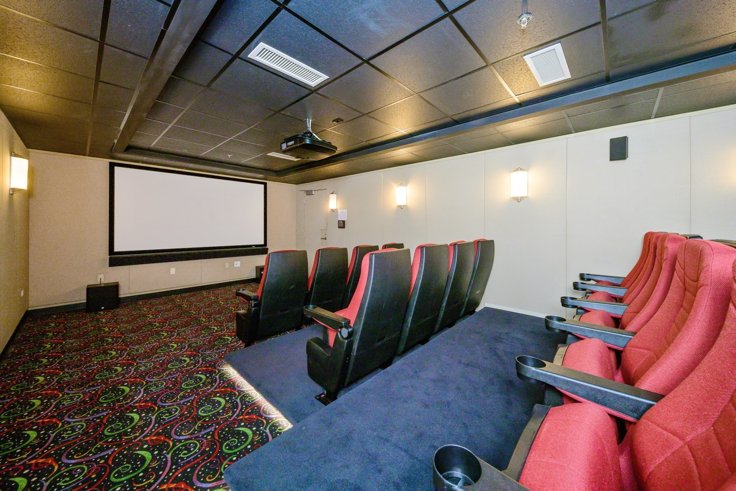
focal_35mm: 12
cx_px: 368
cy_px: 246
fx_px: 245
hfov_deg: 112.6
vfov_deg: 90.0
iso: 200
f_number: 8
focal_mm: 12
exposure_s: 1/13
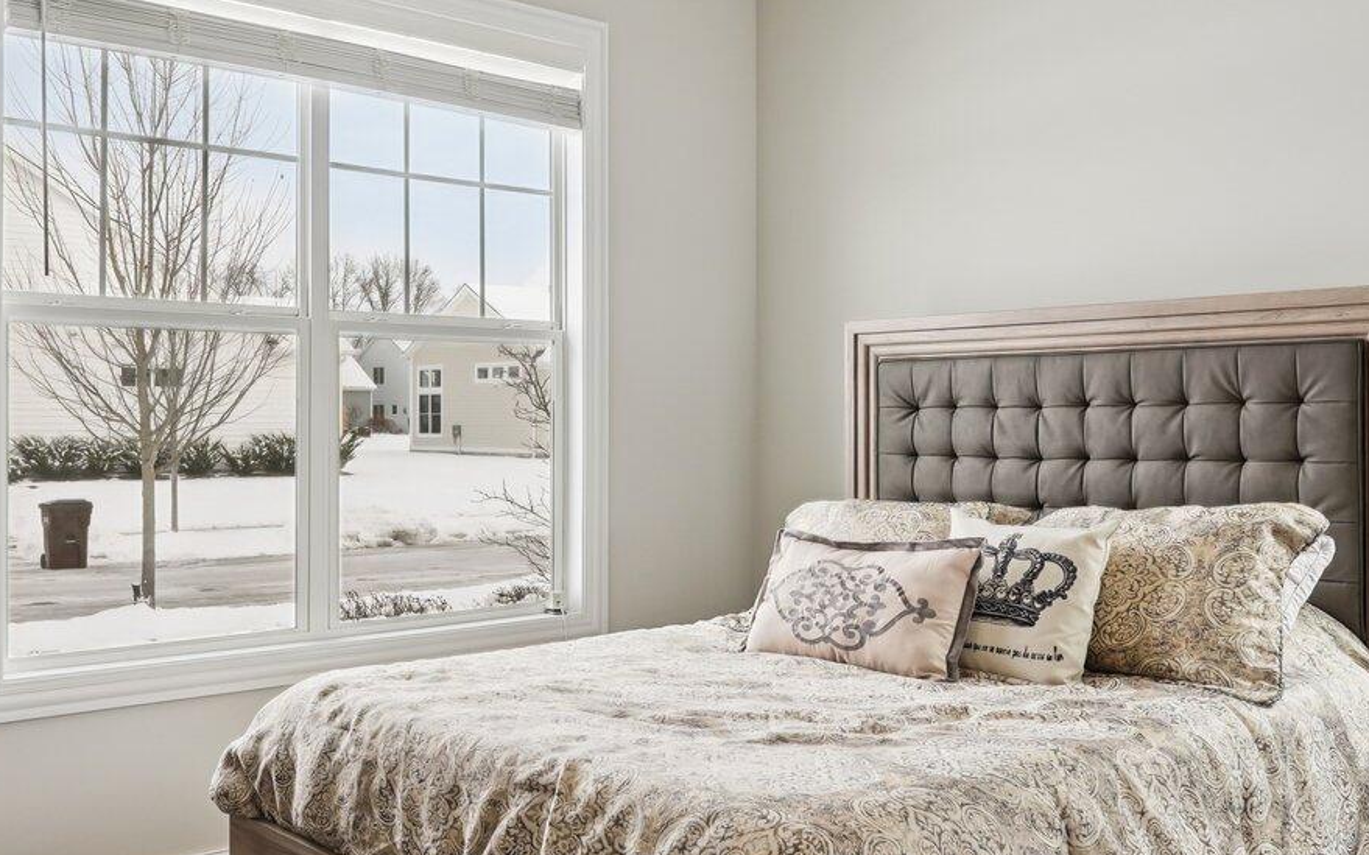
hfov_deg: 51.3
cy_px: 412
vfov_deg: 33.6
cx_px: 578
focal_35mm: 38
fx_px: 1417
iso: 100
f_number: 8
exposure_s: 1/60
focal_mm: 16
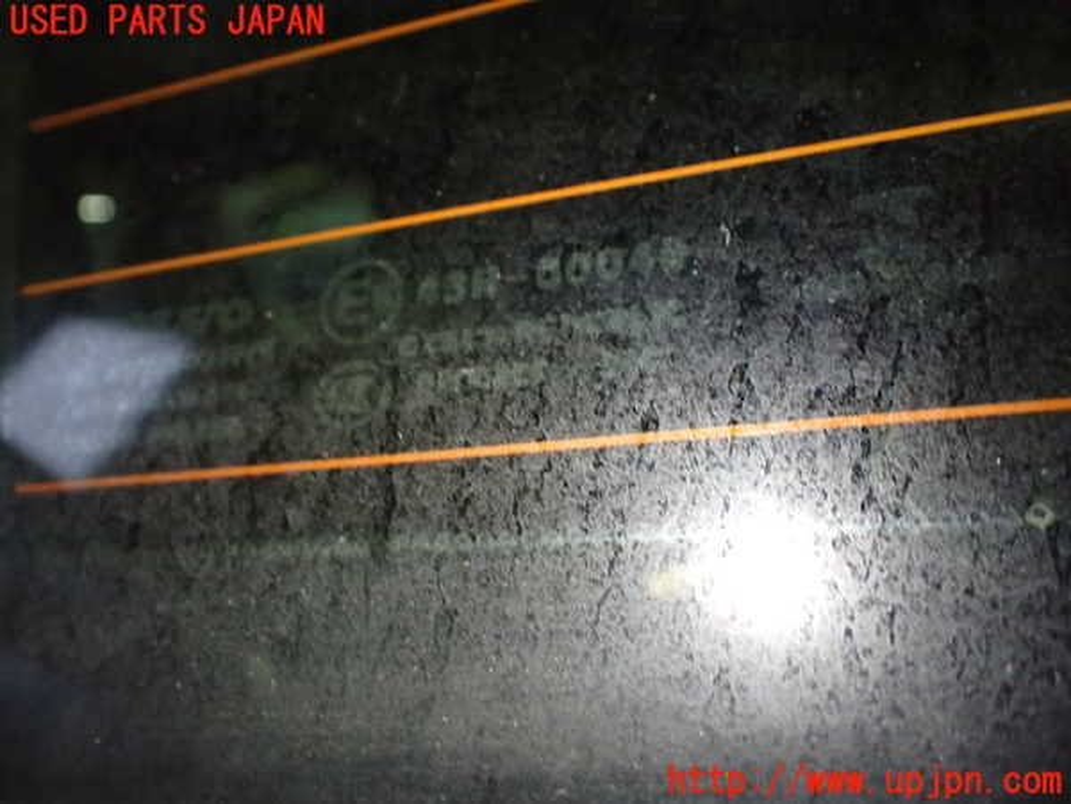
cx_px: 536
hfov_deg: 60.0
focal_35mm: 30
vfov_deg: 46.8
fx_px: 928
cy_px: 402
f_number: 2.3
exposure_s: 1/30
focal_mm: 5.4
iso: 800
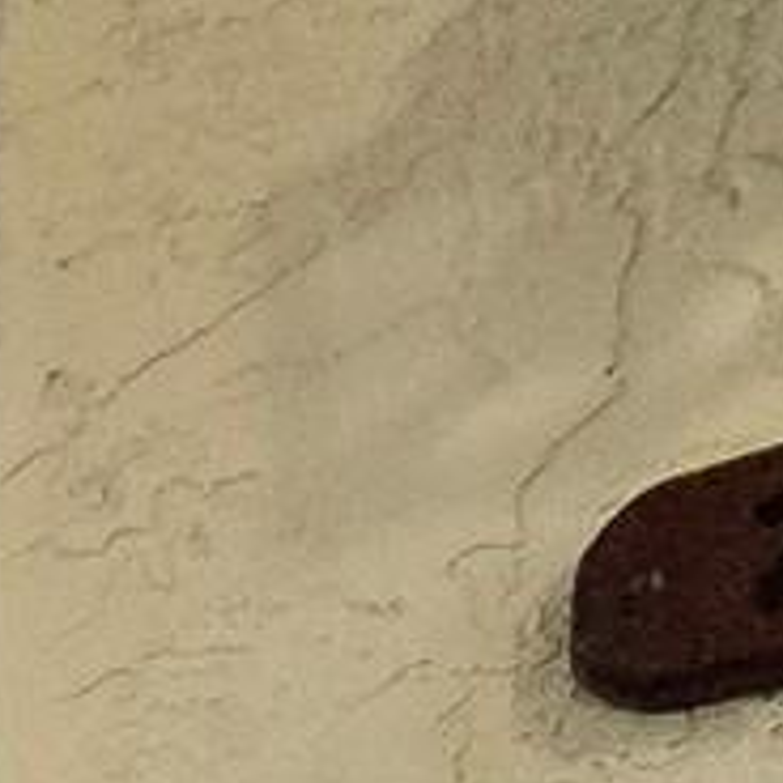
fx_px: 2559
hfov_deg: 10.5
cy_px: 2400
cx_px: -1702
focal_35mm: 100
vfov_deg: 10.9
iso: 1600
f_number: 2.2
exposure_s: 1/60.2
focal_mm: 2.2
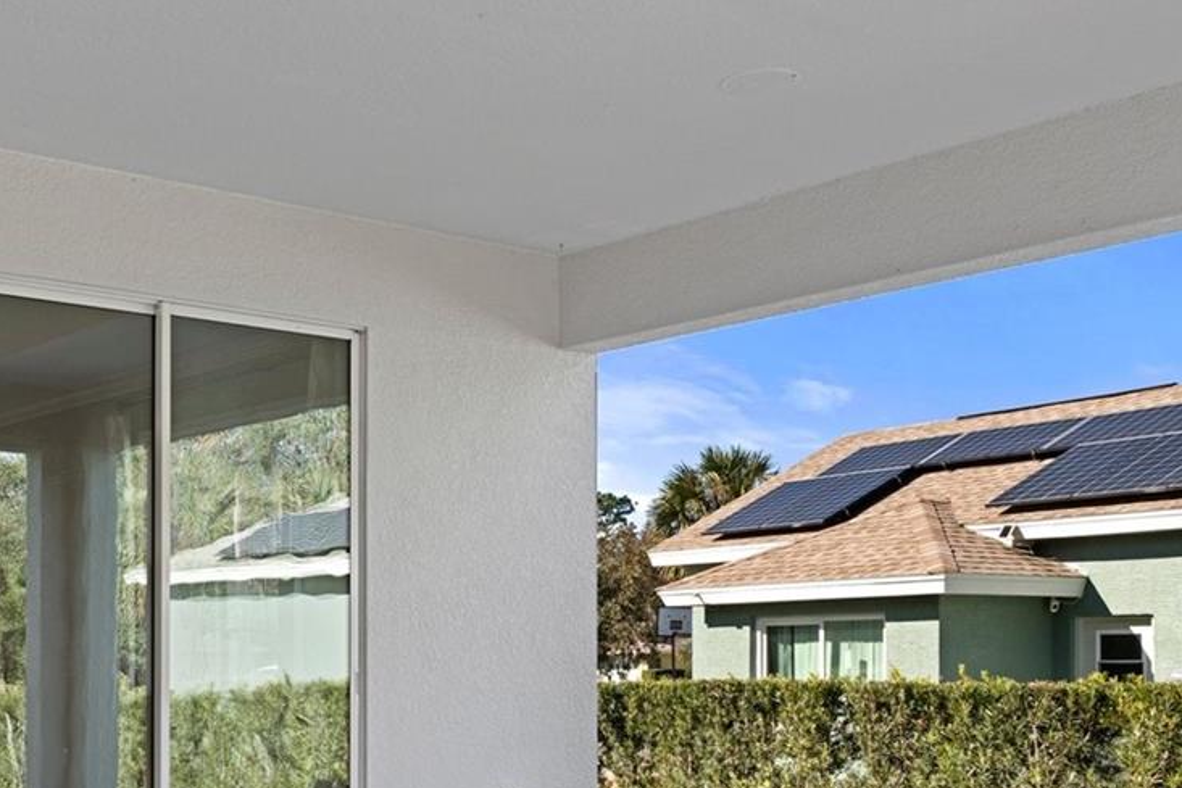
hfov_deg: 38.9
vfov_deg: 27.2
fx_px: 1612
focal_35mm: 49
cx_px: 255
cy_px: 574
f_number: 8
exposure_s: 1/15
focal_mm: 15
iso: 320
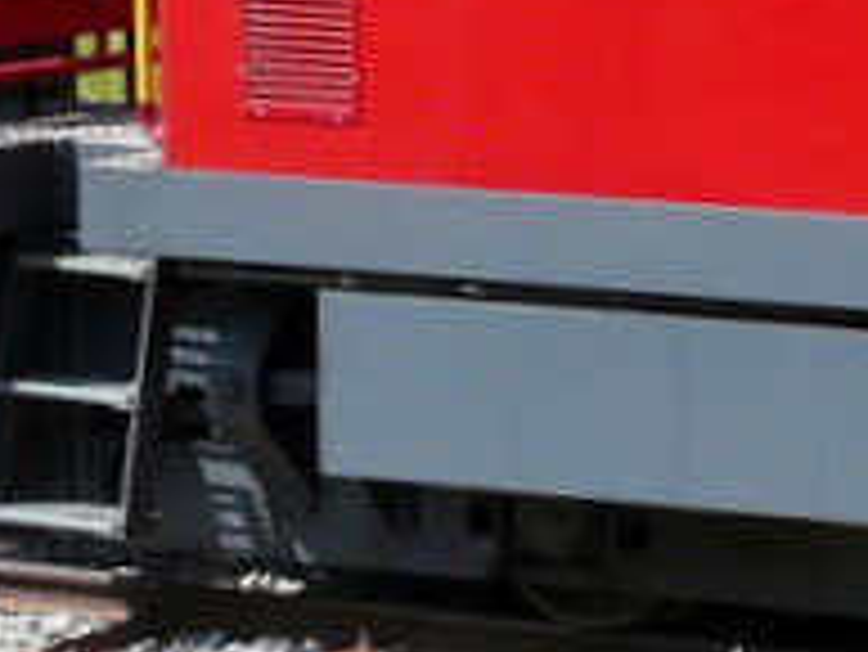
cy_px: -139
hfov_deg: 6.8
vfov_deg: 5.2
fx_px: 7151
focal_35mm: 285
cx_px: 1331
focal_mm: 9
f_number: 5.6
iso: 100
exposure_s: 1/320
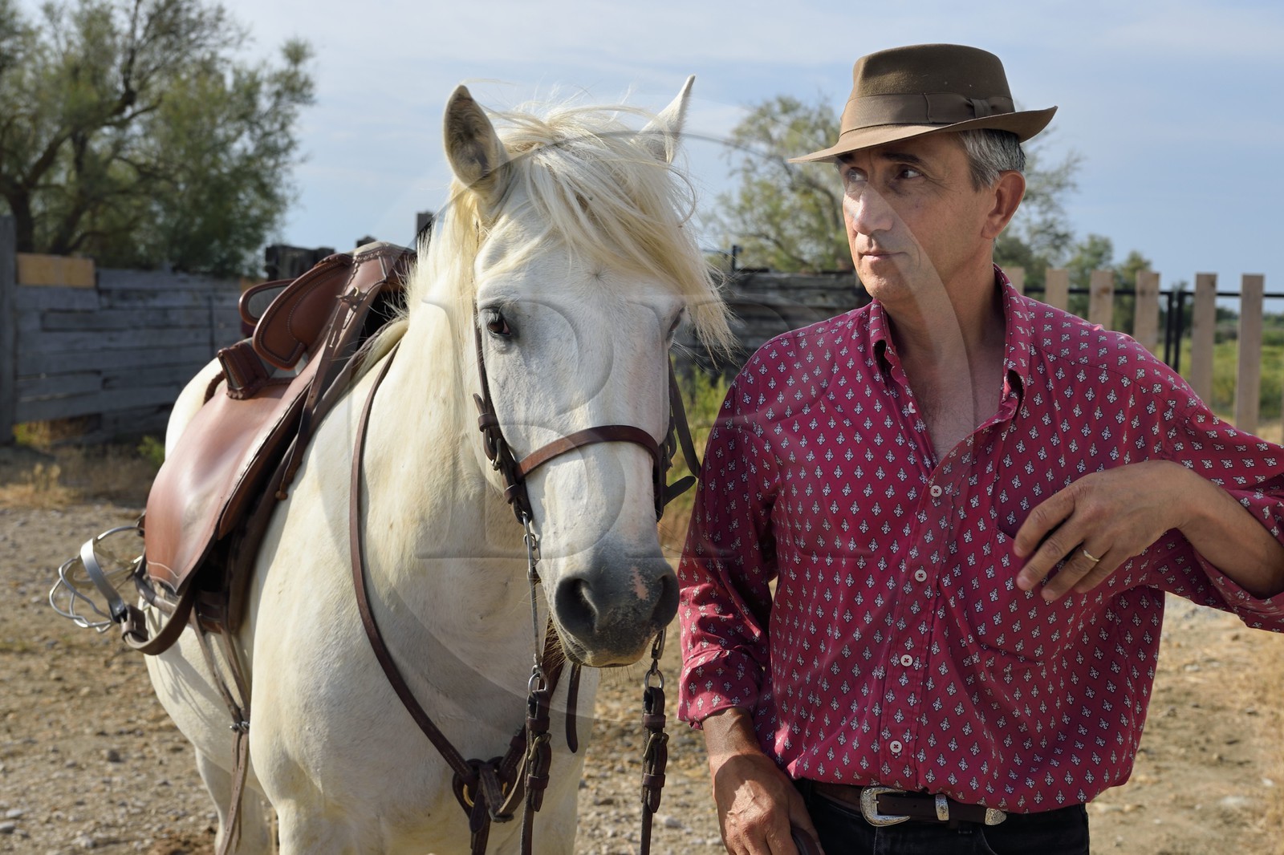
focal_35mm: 60
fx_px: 2139
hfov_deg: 33.4
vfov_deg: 22.6
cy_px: 428
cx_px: 642
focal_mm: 60
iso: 200
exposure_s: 1/250
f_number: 10
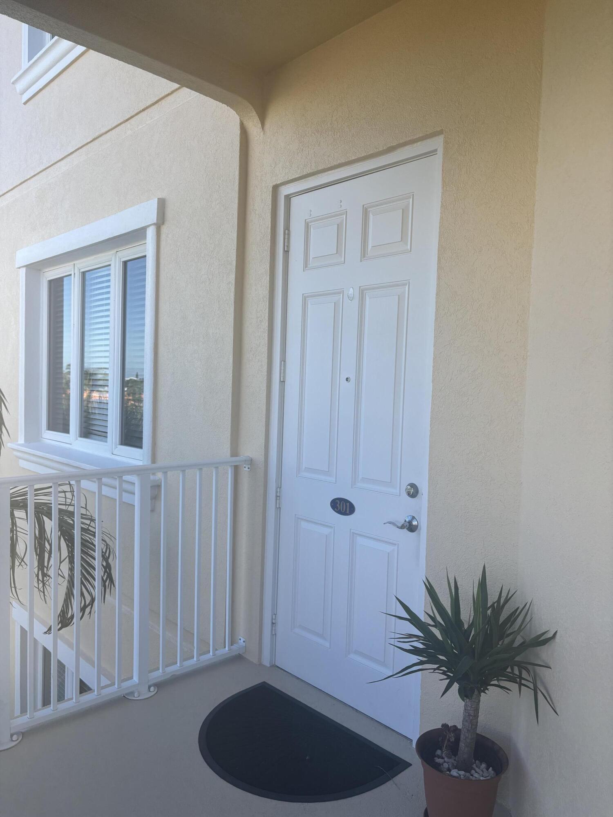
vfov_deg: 67.3
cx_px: 306
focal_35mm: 26
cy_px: 408
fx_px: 614
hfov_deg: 53.1
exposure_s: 1/935
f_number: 1.6
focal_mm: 5.96
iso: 50
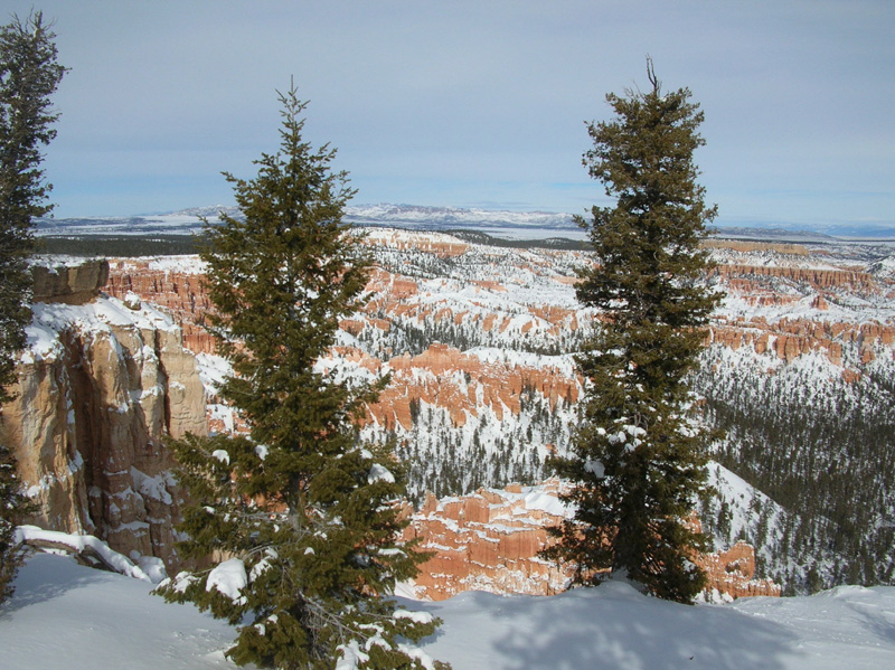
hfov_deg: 52.7
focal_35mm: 35
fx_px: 904
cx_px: 448
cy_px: 335
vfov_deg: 40.7
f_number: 5.6
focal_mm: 5.8
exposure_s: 1/758
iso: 50
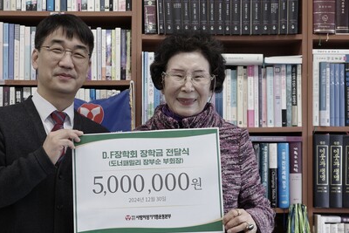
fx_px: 582
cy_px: 156
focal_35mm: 60
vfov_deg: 22.5
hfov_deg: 33.2
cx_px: 133
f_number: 2.8
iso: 100
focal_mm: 26
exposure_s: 1/60
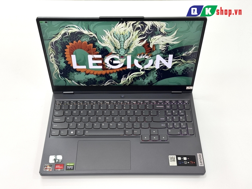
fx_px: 349
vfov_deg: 30.3
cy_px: 94
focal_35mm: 48
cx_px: 126
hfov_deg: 39.7
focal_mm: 6.76
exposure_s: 1/121
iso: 100
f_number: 1.78
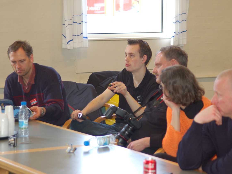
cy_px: 87
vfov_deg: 11.1
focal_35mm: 134
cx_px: 116
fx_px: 898
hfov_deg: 14.7
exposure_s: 1/60
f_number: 4
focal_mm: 82
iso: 400
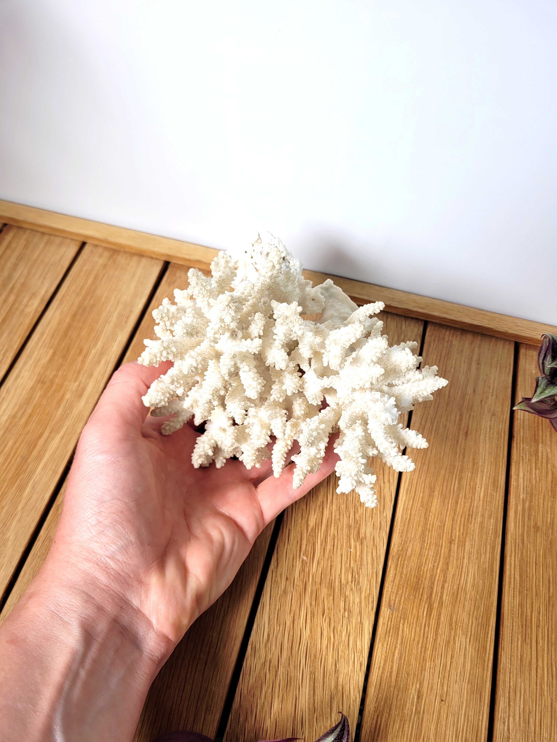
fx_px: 558
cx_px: 278
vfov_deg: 67.3
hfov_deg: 53.1
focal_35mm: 26
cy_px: 371
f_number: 1.8
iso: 40
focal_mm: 5.4
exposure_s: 1/579
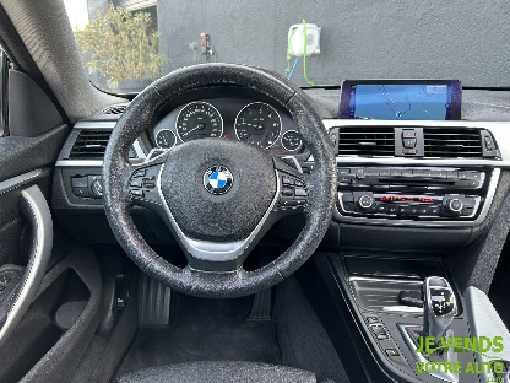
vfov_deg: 53.1
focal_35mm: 26
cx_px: 255
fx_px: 383
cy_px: 192
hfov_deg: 67.3
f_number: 1.5
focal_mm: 5.7
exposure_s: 1/71
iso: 64
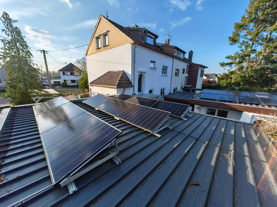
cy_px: 104
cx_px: 138
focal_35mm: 13
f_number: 2
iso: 50
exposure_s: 1/500
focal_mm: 1.82
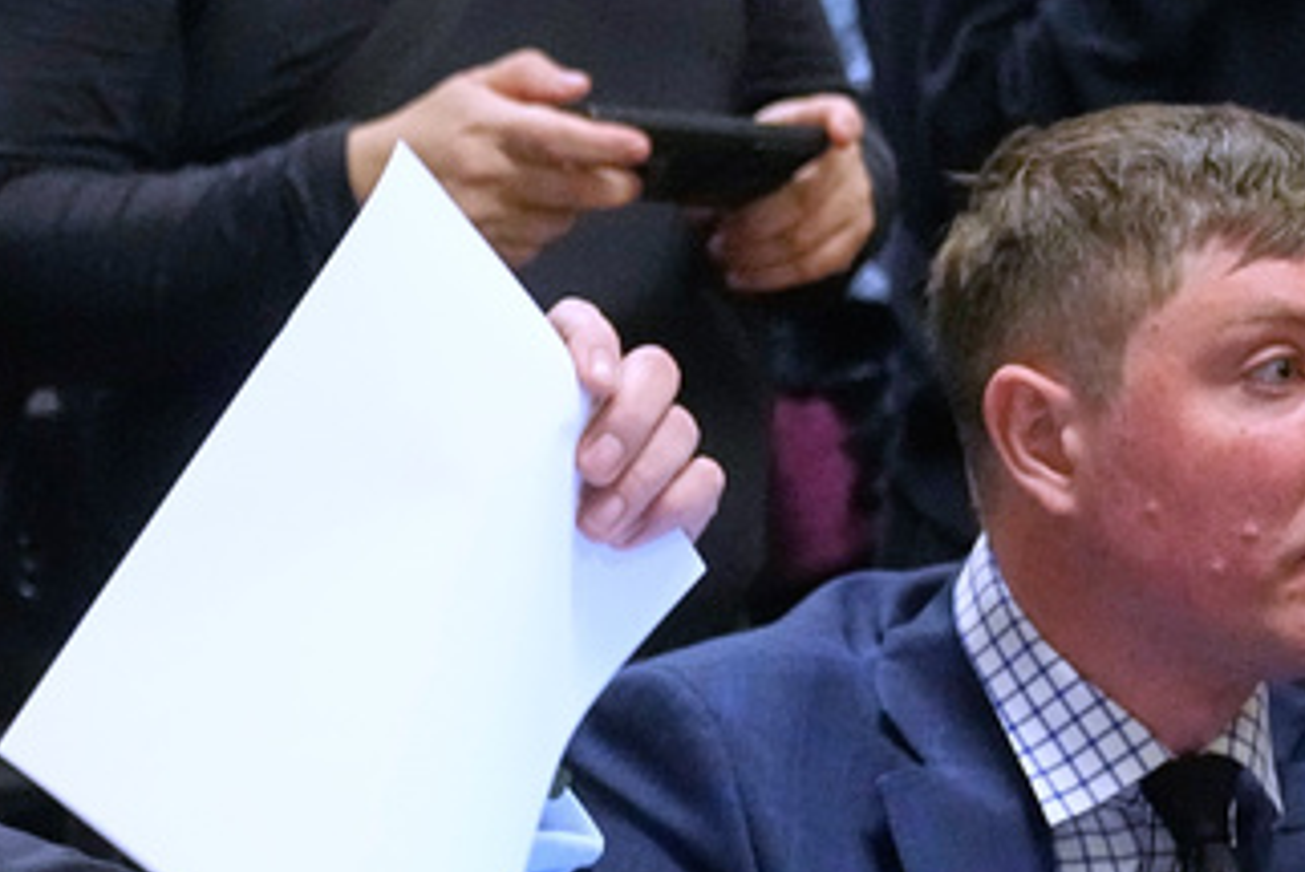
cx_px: -316
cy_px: 1085
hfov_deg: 12.3
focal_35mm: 162
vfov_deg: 8.4
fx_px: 5875
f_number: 3.5
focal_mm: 51
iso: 10000
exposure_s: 1/200
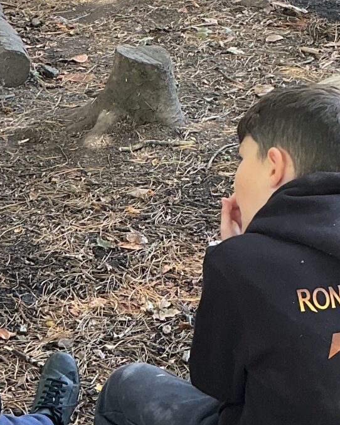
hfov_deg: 14.4
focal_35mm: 107
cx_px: 166
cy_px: 173
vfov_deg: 17.9
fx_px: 1345
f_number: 1.8
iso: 50
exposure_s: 1/50
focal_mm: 3
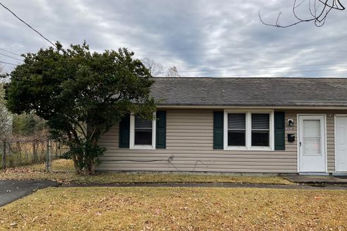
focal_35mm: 31
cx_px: 175
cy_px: 122
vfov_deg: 42.3
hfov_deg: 60.3
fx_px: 299
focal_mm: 3
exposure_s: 1/978
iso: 16
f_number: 1.8
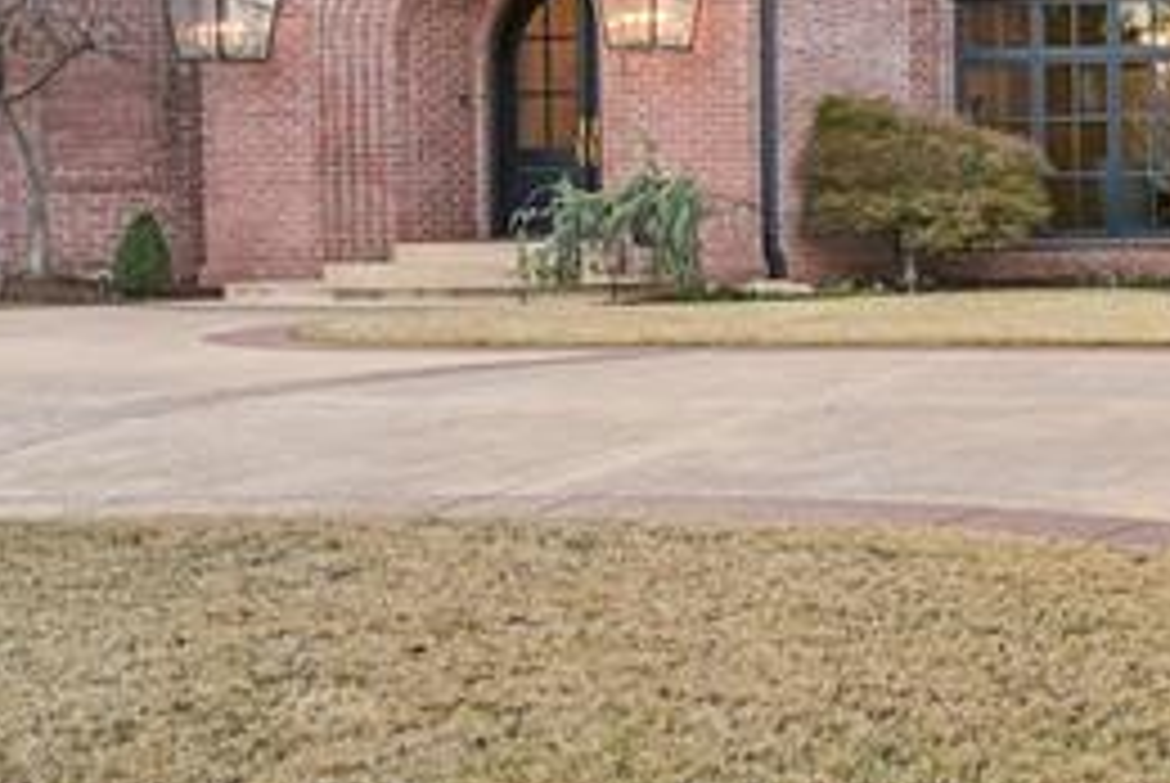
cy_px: 225
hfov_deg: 26.4
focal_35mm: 55
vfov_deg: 24.5
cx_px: 1753
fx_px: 1789
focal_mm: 14
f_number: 5.6
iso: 200
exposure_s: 1/125
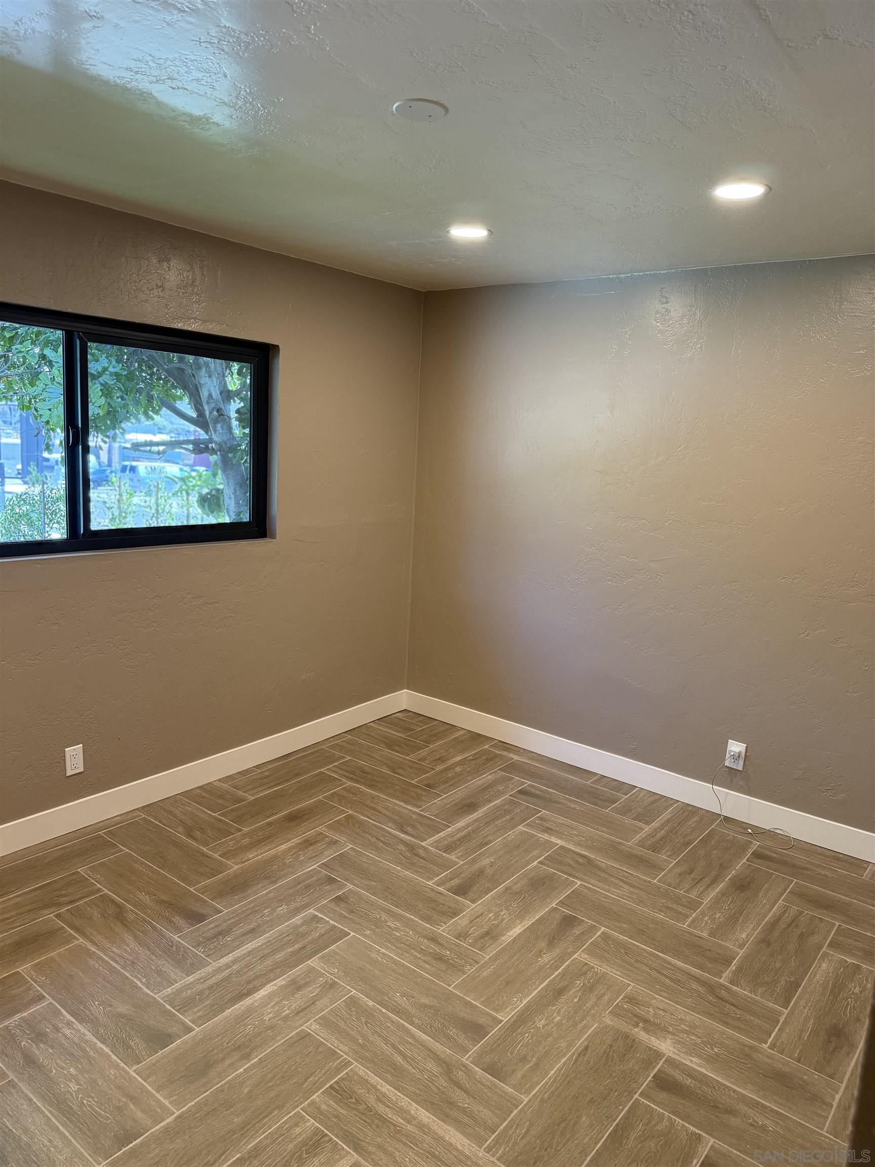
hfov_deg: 56.8
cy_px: 584
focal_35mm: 24
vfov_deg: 71.6
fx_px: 809
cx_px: 438
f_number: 1.78
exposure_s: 1/120
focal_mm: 6.76
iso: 250
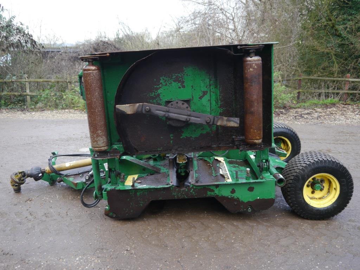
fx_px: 333
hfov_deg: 56.8
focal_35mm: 32
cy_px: 135
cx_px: 180
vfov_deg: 44.2
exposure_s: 1/60
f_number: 3.8
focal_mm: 16
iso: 160
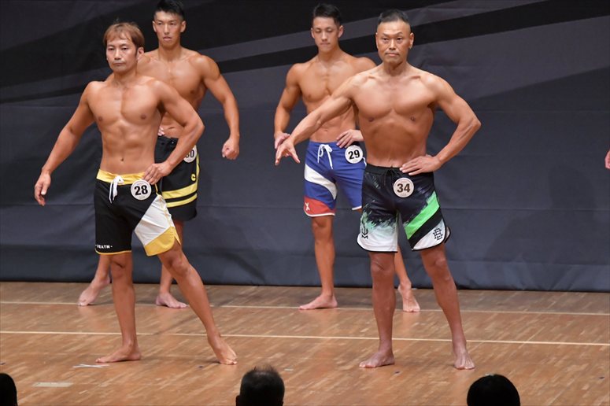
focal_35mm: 285
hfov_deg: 7.2
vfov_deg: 4.8
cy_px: 203
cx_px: 305
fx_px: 4827
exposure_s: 1/400
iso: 6400
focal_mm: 190
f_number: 5.6
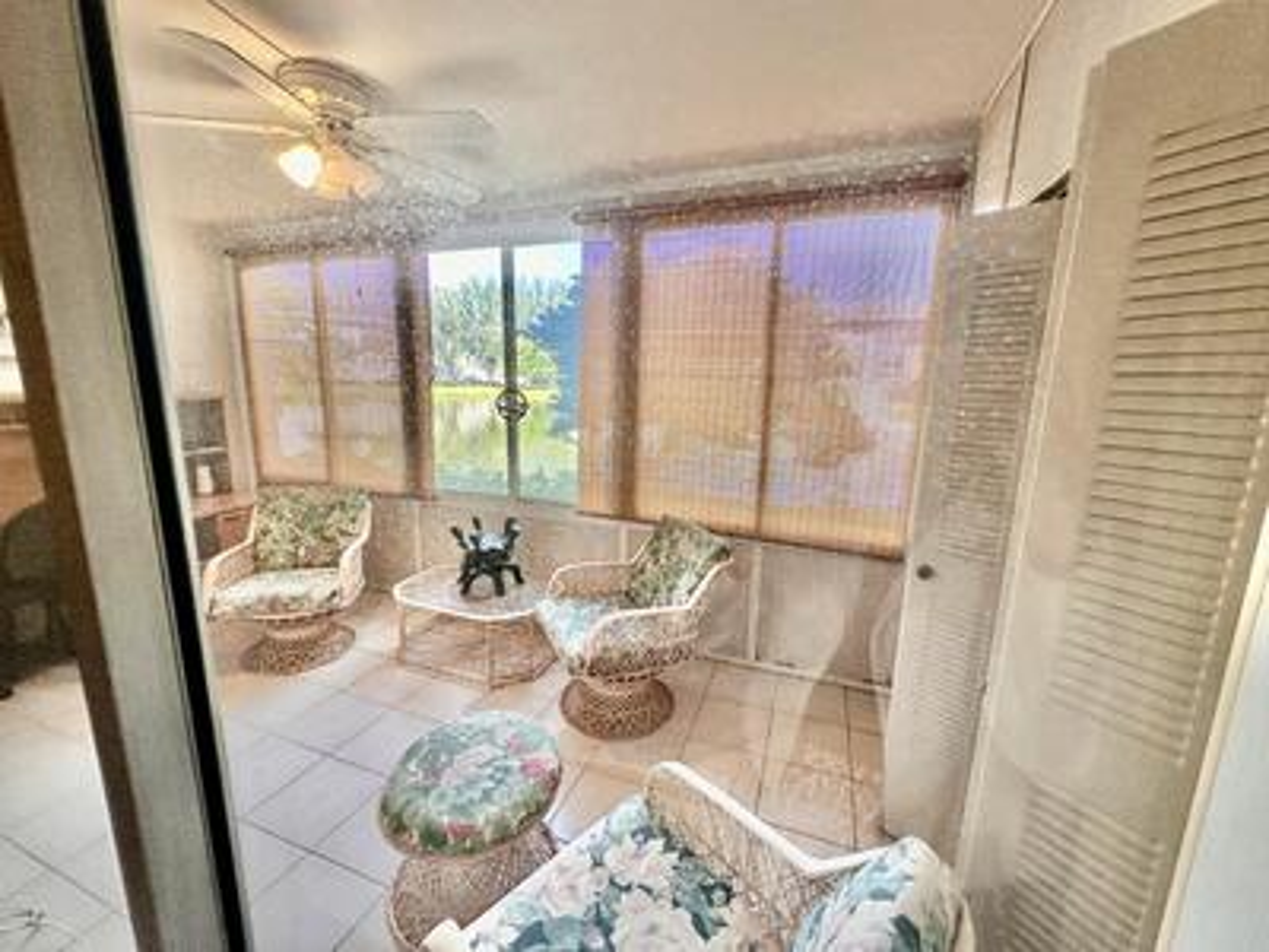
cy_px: 476
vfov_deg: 85.7
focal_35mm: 14
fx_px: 513
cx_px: 634
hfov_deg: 102.1
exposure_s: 1/120
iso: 160
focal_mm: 2.22
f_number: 2.2
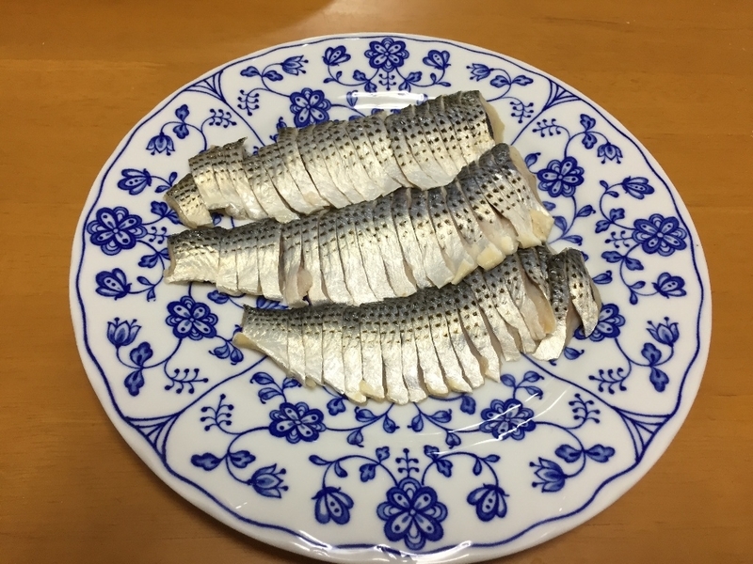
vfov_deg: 48.2
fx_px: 631
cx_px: 376
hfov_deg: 61.7
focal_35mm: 29
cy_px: 282
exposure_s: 1/33
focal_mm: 4.15
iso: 40
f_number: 2.2
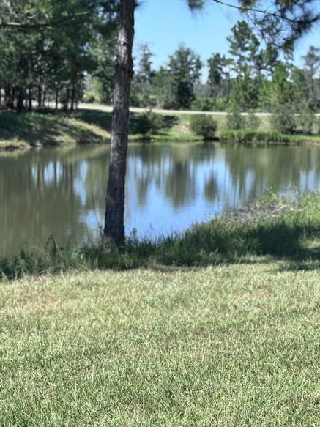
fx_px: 974
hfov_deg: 18.7
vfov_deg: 24.7
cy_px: 226
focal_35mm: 79
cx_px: 146
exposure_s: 1/2415
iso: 64
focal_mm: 6.76
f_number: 1.78
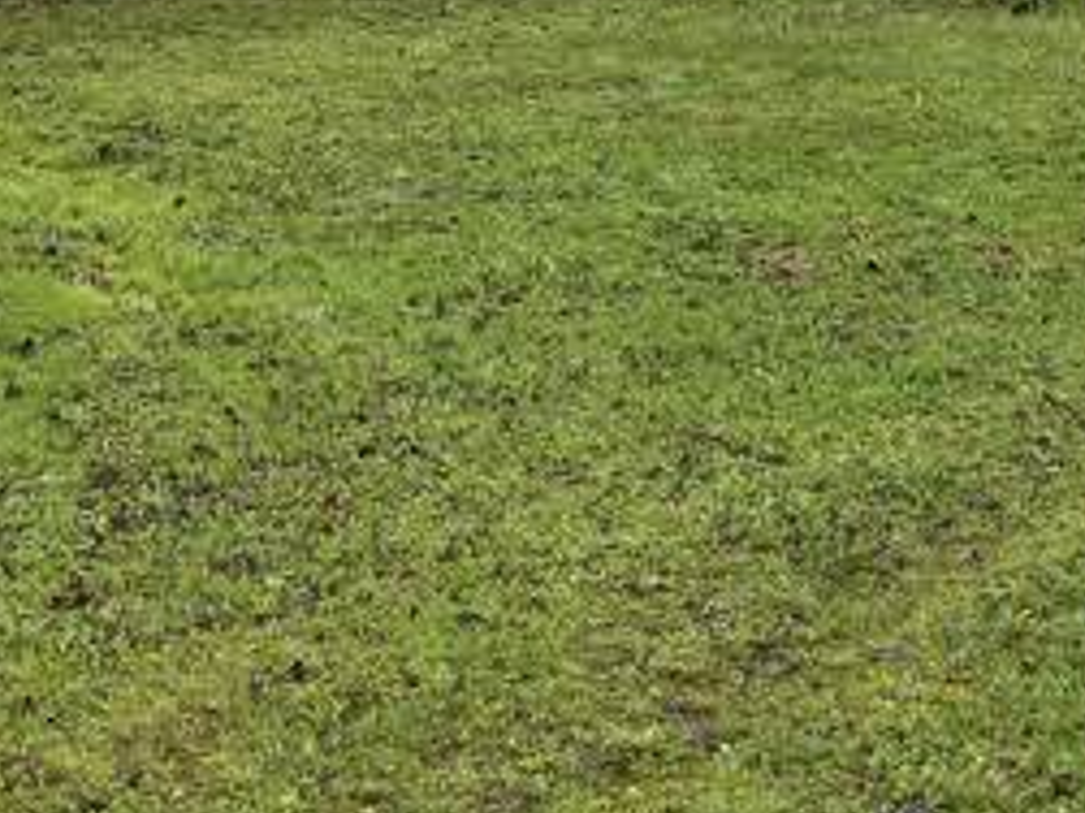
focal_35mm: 83
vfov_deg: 17.0
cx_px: 389
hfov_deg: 23.5
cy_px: -147
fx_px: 2600
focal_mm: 5.1
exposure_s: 1/471
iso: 50
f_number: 1.6
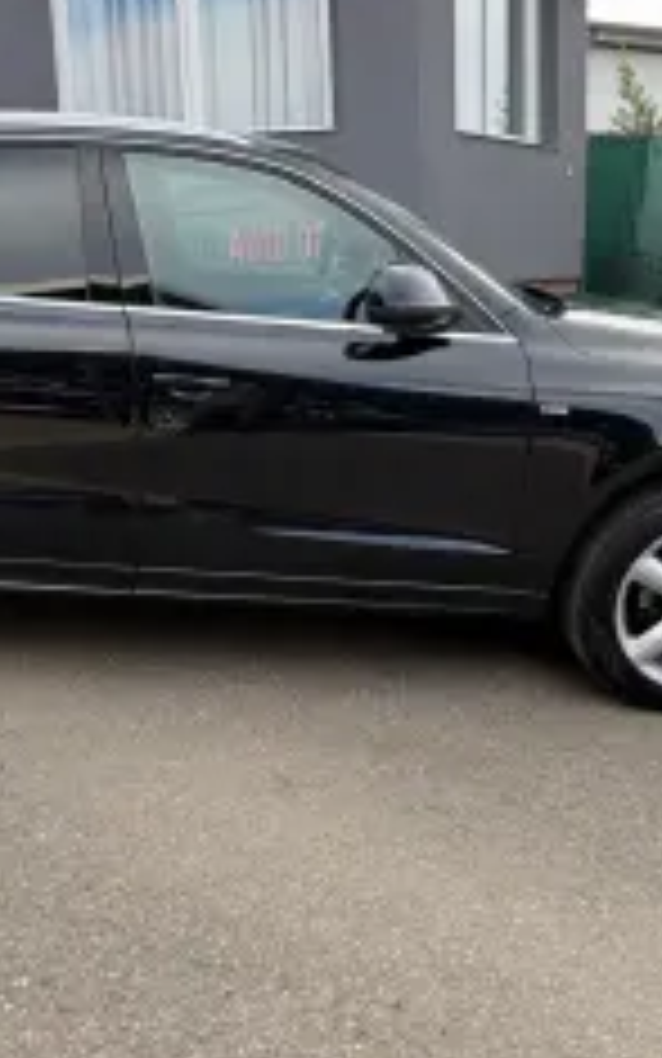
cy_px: 504
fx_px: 1125
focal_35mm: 39
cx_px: 230
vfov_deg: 50.4
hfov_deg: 32.6
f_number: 1.78
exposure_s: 1/840
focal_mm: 6.76
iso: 80
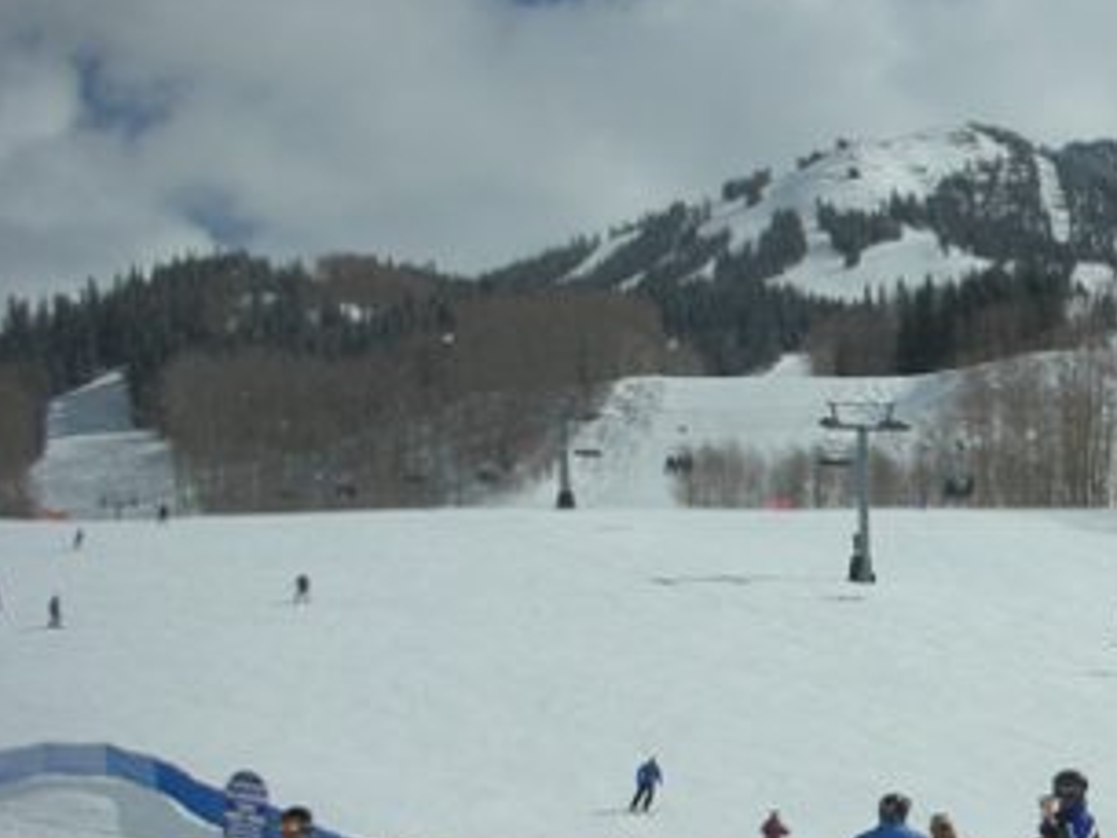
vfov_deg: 16.8
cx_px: 1337
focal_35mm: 88
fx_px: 2841
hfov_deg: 20.8
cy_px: 509
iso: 50
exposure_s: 1/390
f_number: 8.5
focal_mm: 5.8
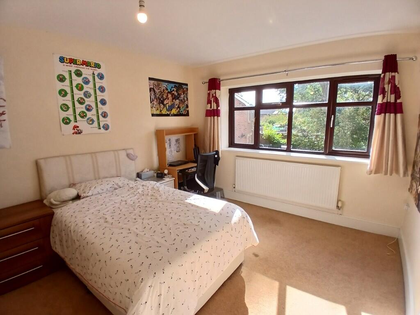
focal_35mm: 17
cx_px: 210
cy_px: 158
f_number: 2.2
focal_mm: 1.4
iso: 50
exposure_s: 1/120
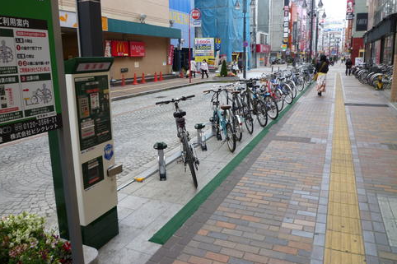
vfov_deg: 47.8
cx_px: 195
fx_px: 298
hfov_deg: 67.4
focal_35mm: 27
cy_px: 114
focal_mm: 4.5
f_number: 4
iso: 80
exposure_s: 1/125
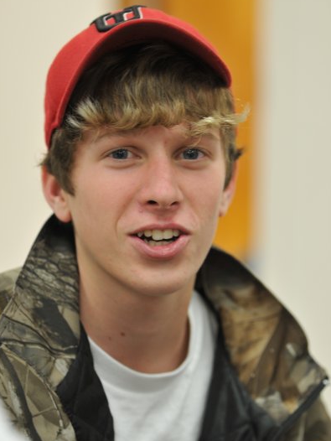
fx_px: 2051
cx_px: 165
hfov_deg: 9.2
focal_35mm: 161
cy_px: 226
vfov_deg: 12.3
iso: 280
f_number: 2.8
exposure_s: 1/60
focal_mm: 98
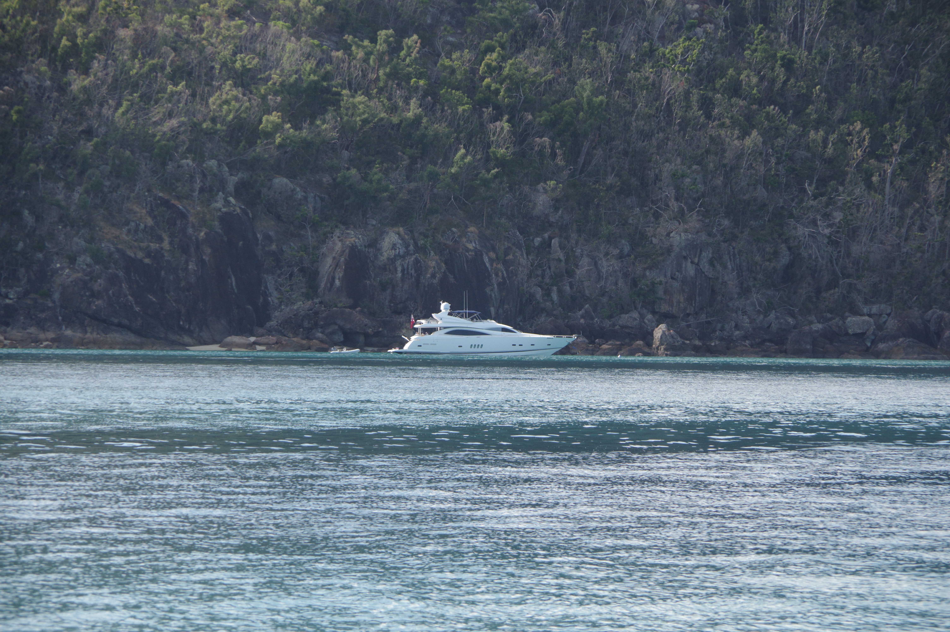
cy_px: 316
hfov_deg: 10.2
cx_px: 475
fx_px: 5326
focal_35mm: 202
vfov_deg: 6.8
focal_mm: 135
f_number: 8
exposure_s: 1/1000
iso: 800
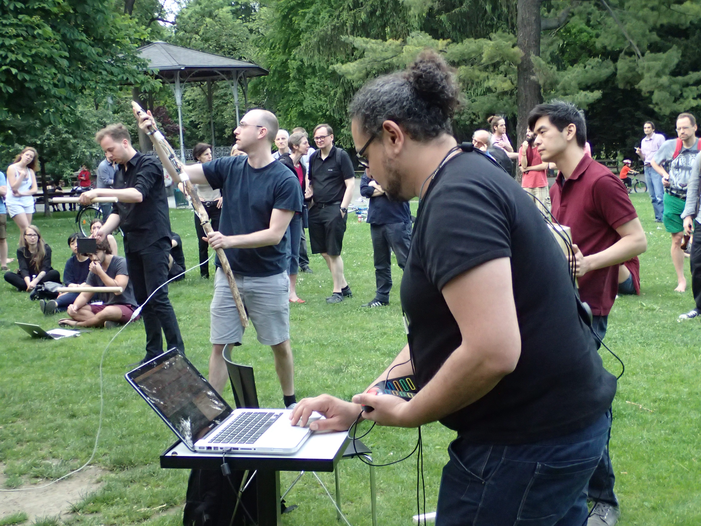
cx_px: 350
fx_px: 992
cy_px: 263
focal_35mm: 49
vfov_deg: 29.7
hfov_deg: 38.9
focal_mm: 8.99
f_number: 3.2
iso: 800
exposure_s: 1/250
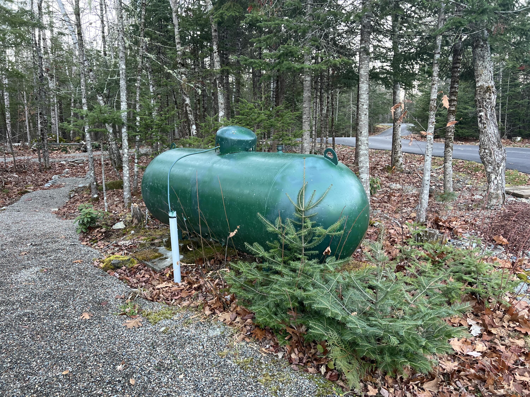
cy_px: 198
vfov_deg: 53.1
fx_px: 398
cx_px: 265
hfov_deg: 67.3
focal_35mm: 26
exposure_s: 1/104
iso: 125
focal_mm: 5.7
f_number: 1.5
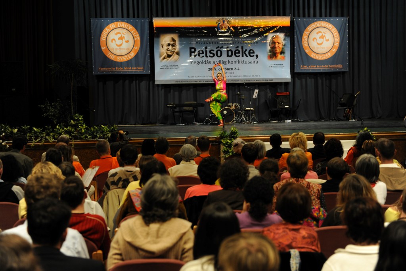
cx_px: 203
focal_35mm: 62
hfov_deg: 32.4
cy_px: 136
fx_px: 699
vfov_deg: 21.9
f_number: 4
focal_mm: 62
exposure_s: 1/100
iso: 800
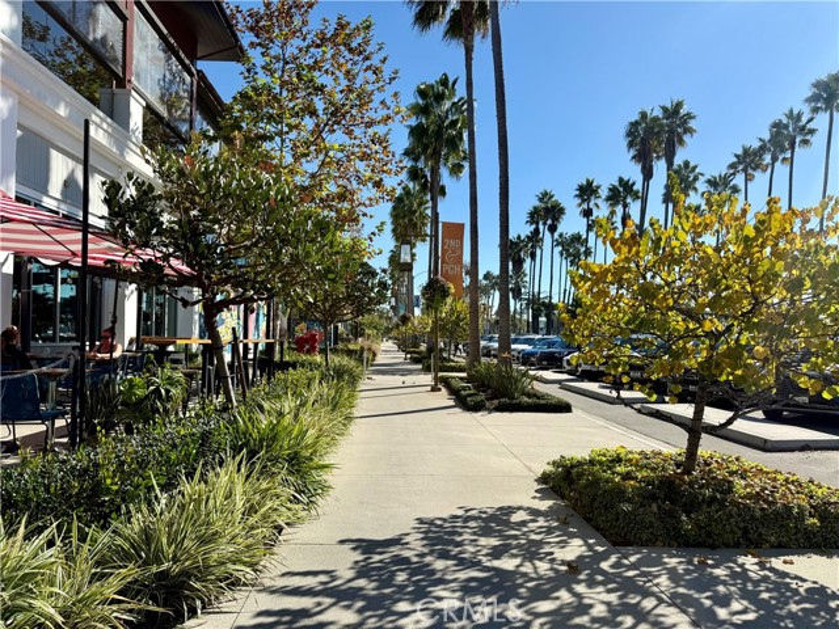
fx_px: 582
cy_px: 314
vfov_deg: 56.8
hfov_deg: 71.6
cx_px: 420
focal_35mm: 24
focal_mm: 6.76
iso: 80
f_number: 1.78
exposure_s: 1/4975
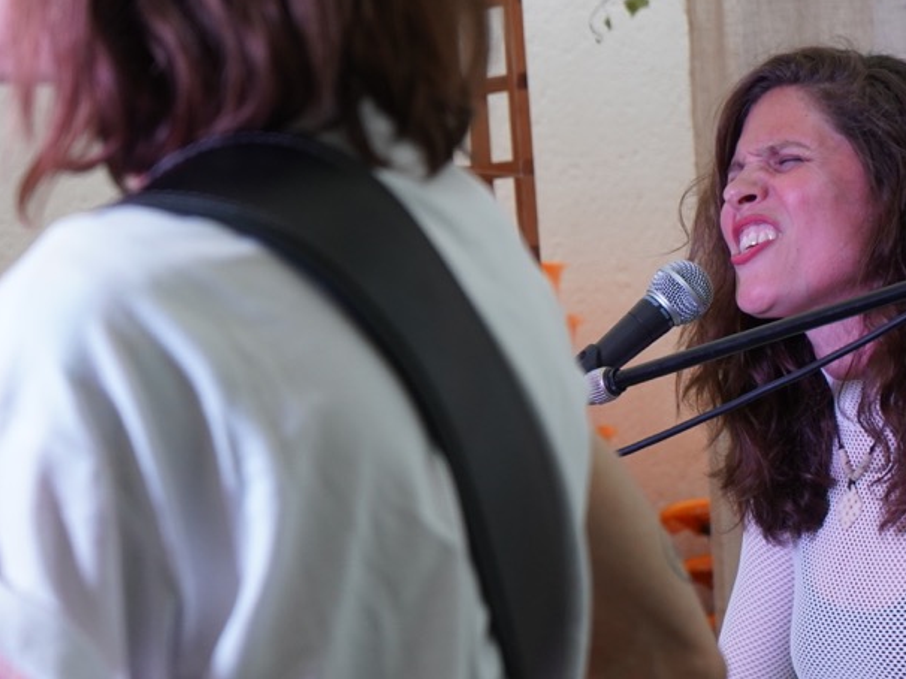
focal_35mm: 132
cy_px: 264
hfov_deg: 14.9
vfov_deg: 11.2
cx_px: 380
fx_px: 3453
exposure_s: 1/100
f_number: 5.6
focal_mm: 65
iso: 1250
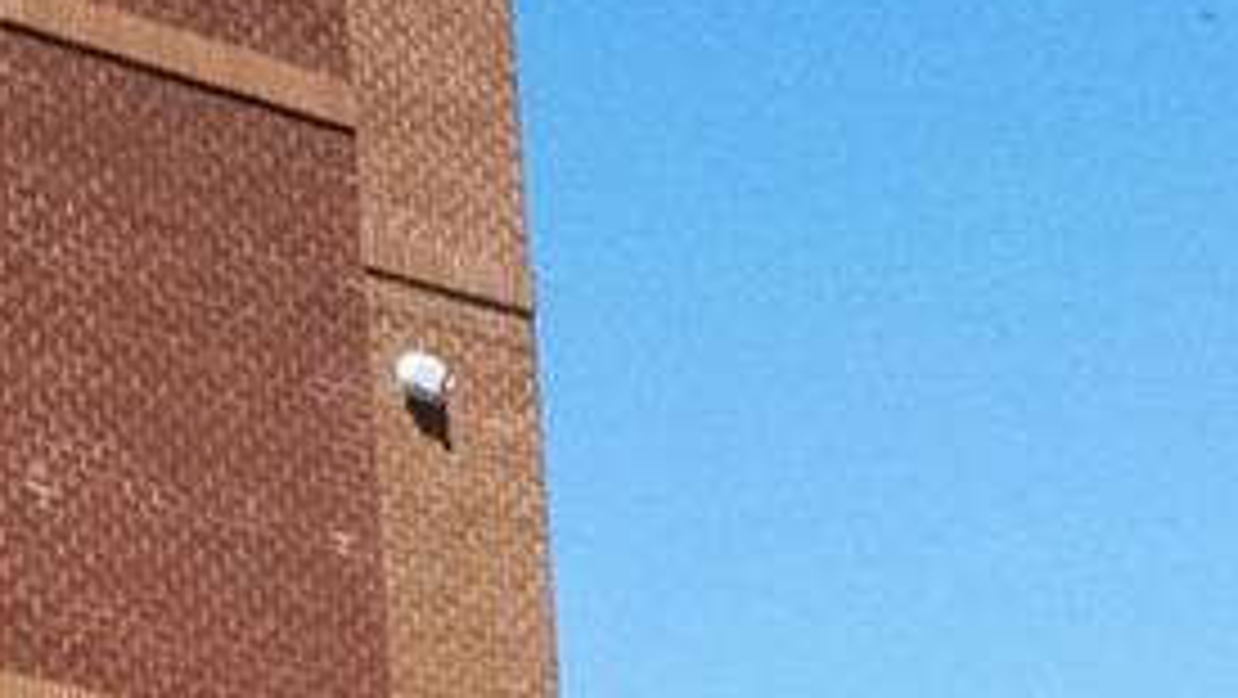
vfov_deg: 8.0
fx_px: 4989
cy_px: -47
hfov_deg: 9.8
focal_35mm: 152
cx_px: -2755
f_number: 8
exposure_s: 1/8000
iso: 800
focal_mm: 19.5
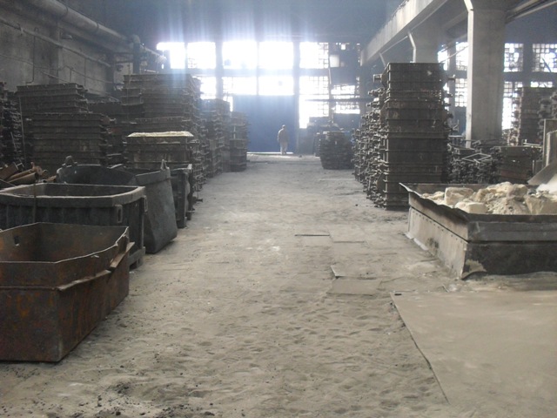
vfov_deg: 37.7
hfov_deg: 49.0
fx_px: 611
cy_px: 209
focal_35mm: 38
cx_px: 278
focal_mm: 6.3
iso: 200
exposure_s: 1/45
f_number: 2.8
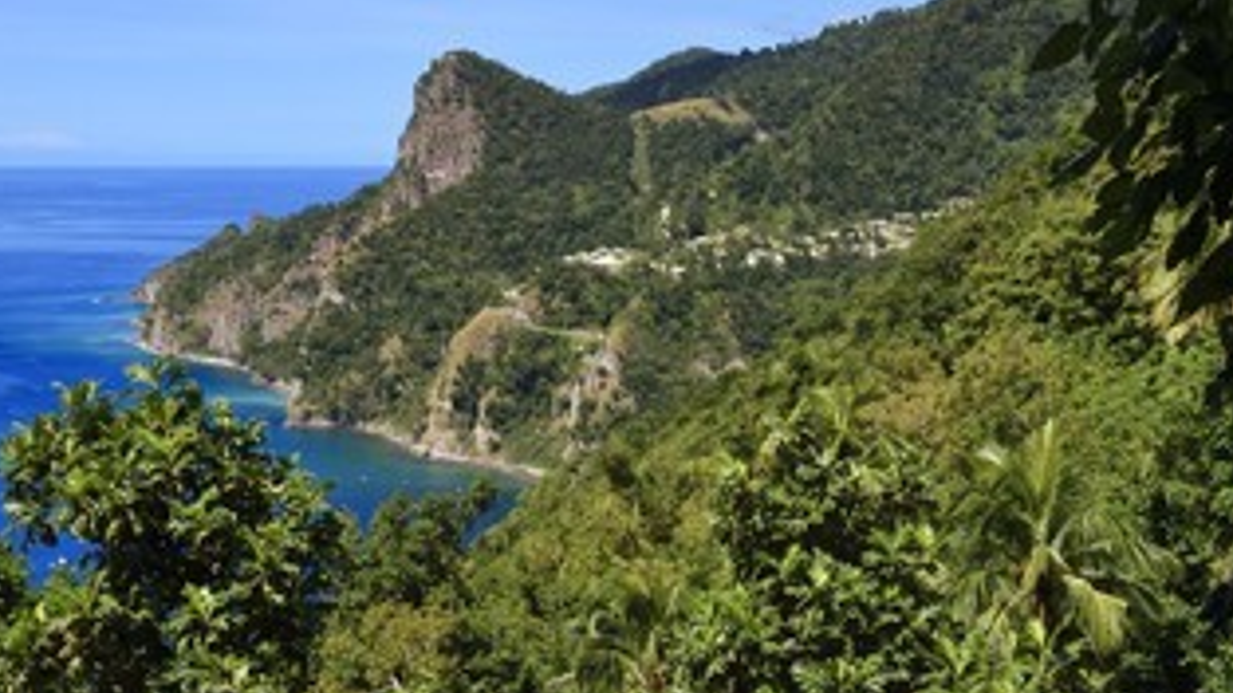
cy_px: 421
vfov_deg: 20.3
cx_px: 485
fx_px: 1929
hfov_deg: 35.3
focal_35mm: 59
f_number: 16
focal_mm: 42
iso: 200
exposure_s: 1/200
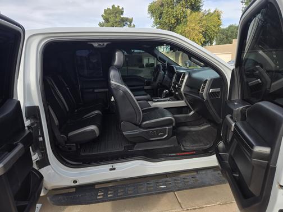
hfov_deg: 73.9
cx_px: 142
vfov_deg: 58.9
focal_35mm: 23
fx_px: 188
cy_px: 106
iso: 25
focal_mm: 5.4
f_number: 1.8
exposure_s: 1/707
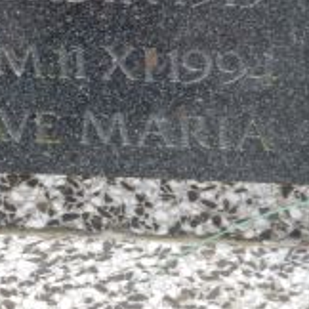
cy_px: -63
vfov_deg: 6.4
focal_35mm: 273
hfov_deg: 6.4
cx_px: 103
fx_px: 2757
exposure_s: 1/100
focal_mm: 17
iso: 80
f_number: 4.3
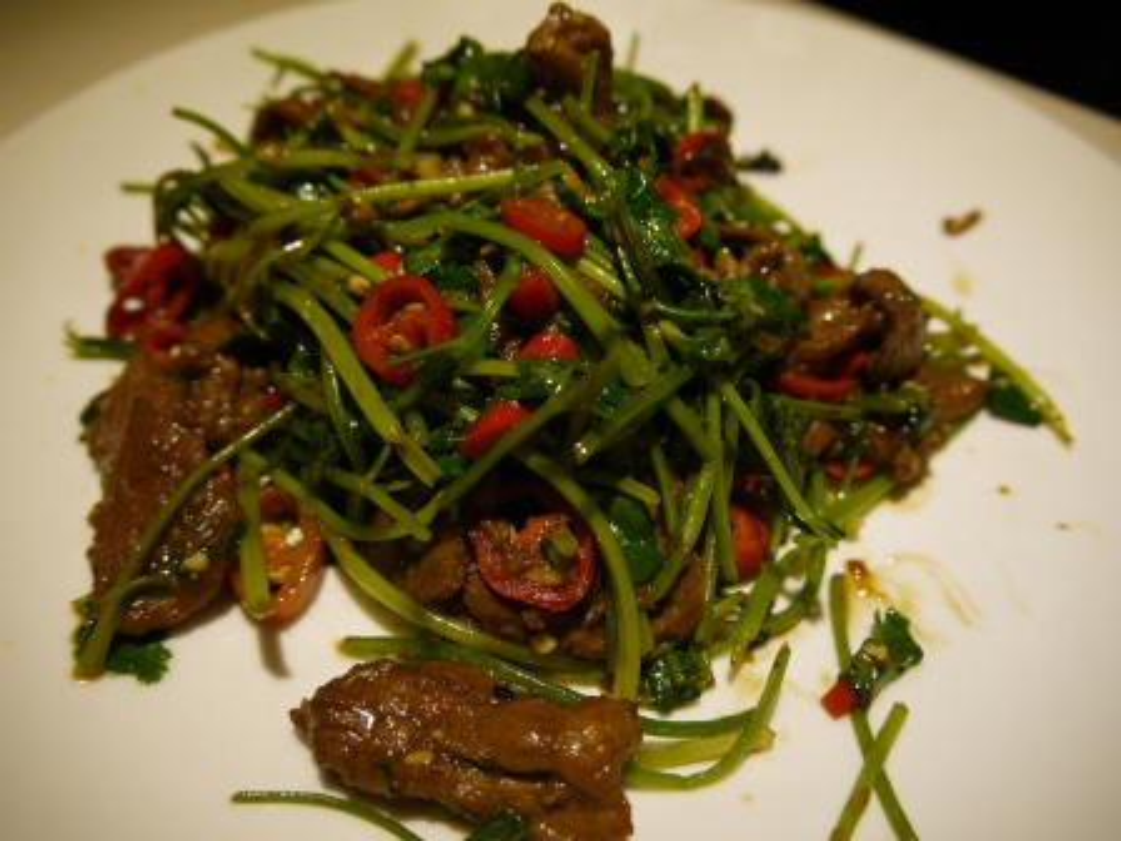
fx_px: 907
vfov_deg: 49.7
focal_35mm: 28
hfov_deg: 63.4
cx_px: 560
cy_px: 420
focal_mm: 14
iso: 160
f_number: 3.5
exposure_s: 1/80
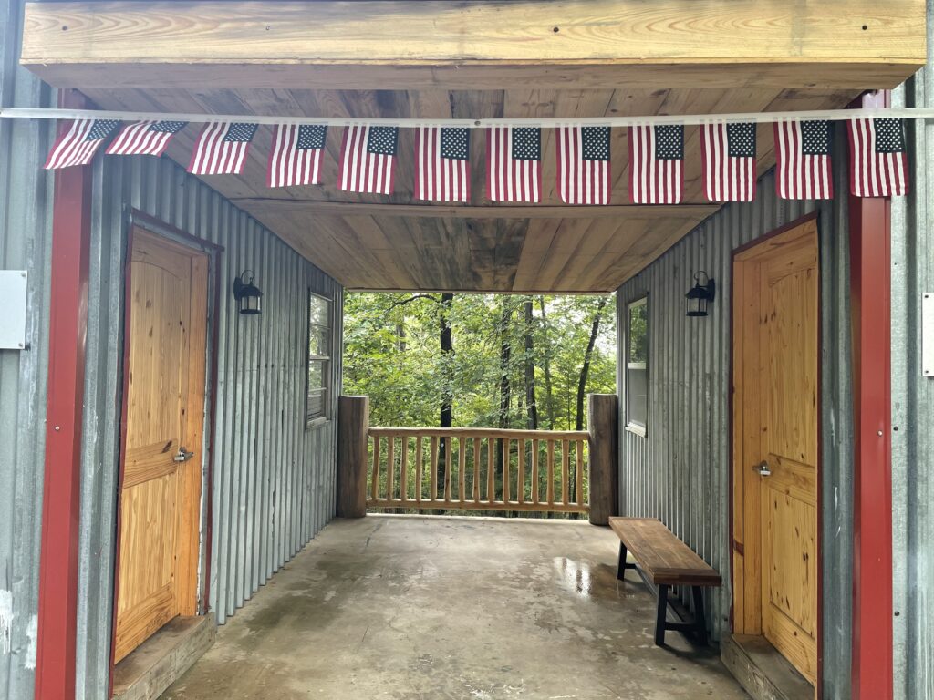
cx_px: 467
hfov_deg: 67.3
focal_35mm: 26
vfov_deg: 53.1
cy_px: 350
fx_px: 702
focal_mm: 4.2
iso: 80
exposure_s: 1/121
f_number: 1.6
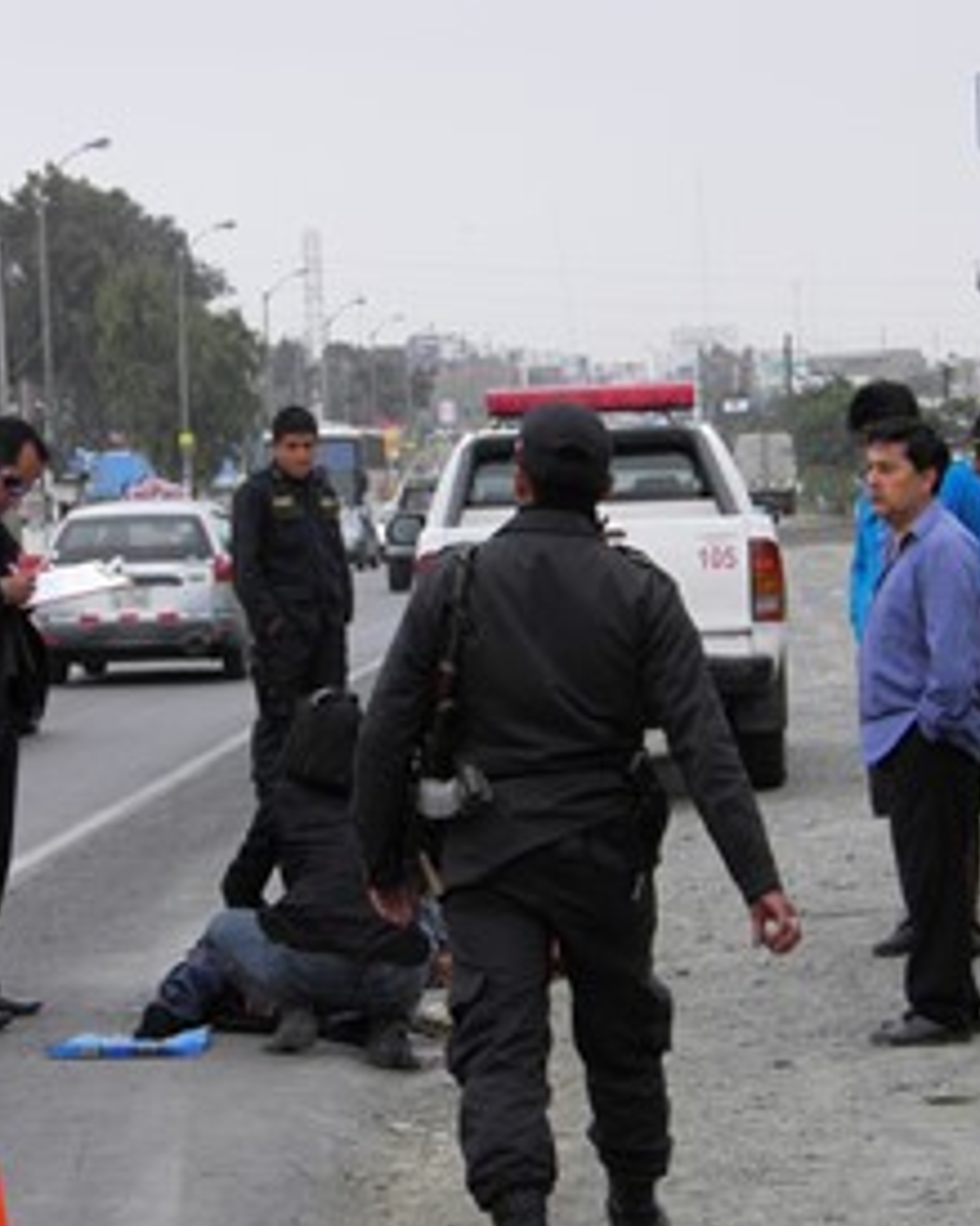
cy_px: 609
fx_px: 4861
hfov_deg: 11.5
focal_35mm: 134
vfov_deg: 14.4
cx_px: 595
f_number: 5.6
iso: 50
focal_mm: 15.2
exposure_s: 1/100
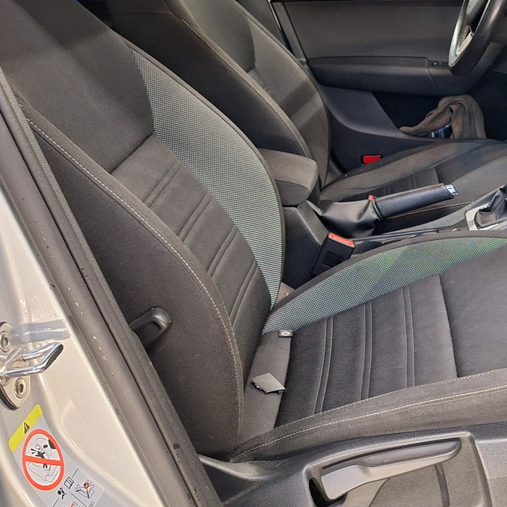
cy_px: 182
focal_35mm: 48
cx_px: 498
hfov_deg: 32.7
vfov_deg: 35.1
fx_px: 795
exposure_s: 1/25
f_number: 1.8
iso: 320
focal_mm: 5.54
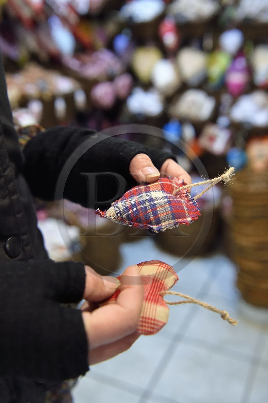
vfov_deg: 47.4
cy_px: 205
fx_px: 458
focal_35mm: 41
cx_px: 134
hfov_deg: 32.6
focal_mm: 40
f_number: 4.5
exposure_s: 1/25
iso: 1600
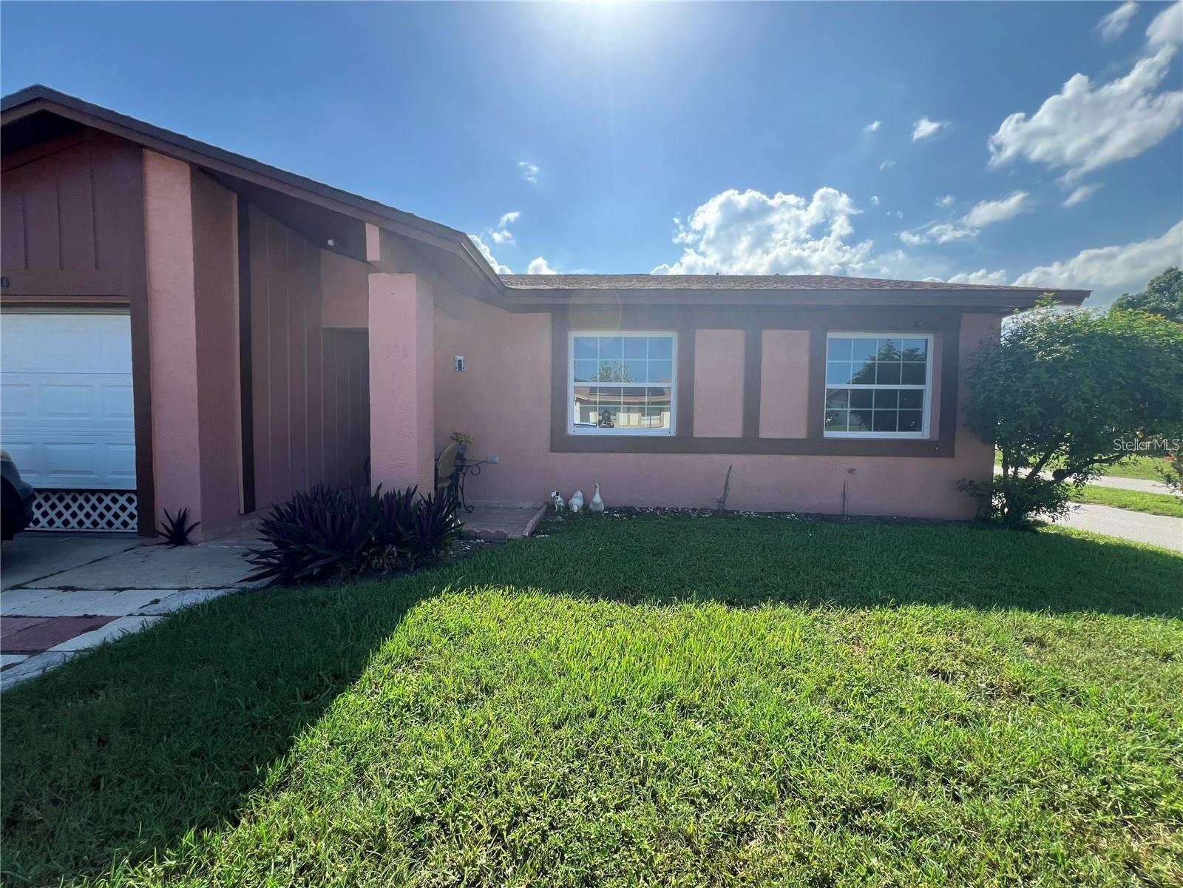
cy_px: 444
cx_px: 592
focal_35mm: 13
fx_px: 444
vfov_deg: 89.9
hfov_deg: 106.2
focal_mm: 1.57
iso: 32
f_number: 1.8
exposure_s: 1/896
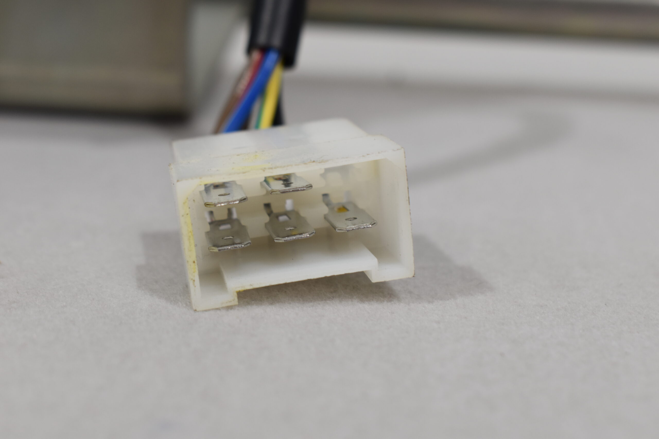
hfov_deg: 29.9
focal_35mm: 68
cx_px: 330
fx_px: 1236
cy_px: 220
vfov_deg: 20.2
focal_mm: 45
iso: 400
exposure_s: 1/60
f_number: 7.1
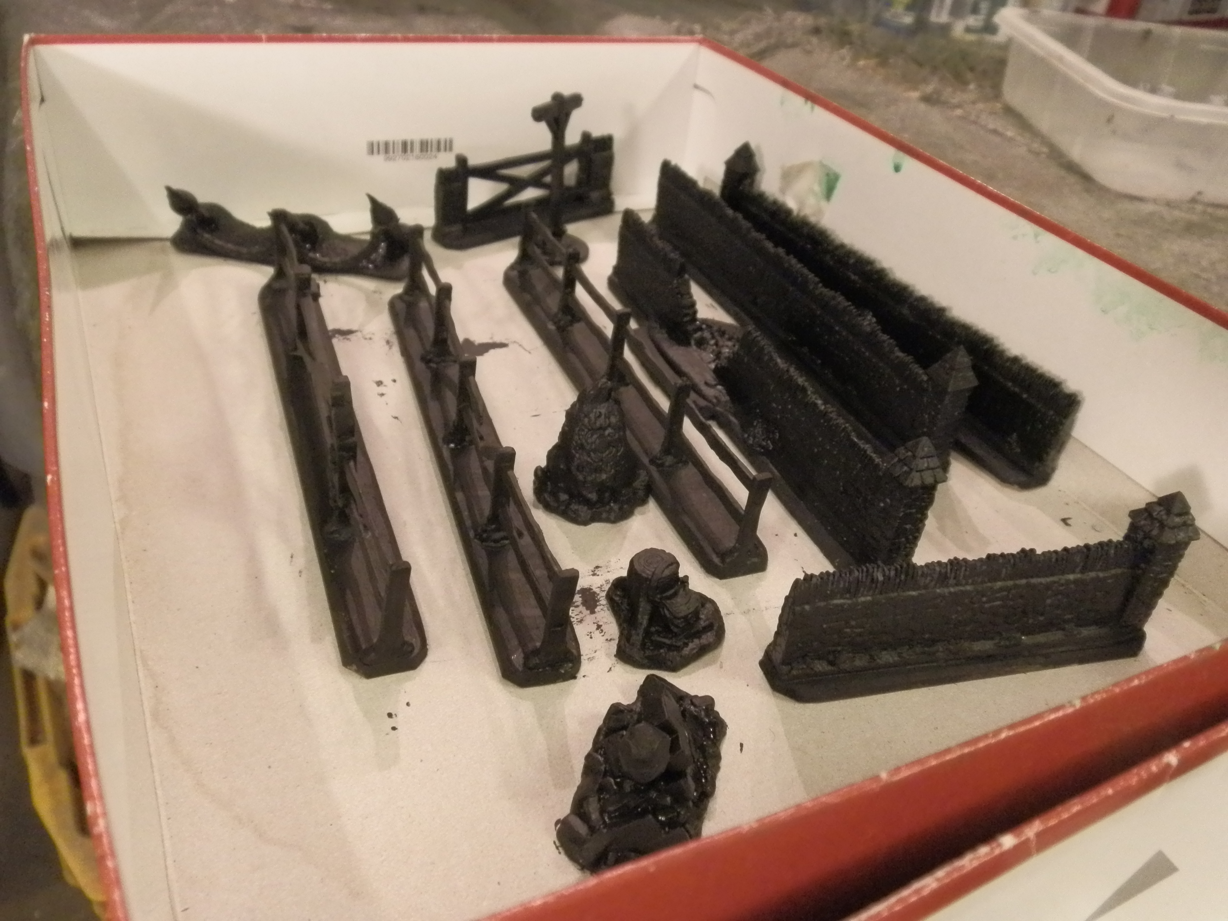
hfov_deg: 63.4
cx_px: 614
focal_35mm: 28
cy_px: 460
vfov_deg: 49.7
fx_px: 993
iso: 400
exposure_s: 1/25
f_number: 3.1
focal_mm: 5
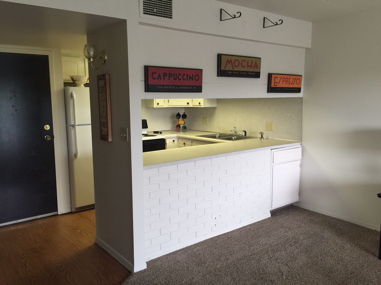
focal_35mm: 29
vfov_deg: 48.2
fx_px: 319
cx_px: 190
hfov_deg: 61.7
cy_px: 142
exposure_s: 1/30
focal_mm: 4.15
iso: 40
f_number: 2.2
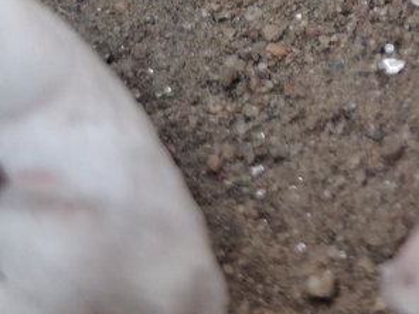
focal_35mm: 135
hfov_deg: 14.2
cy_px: -93
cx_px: 498
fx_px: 1634
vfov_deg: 10.7
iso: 32
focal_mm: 4.69
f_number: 1.8
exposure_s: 1/103
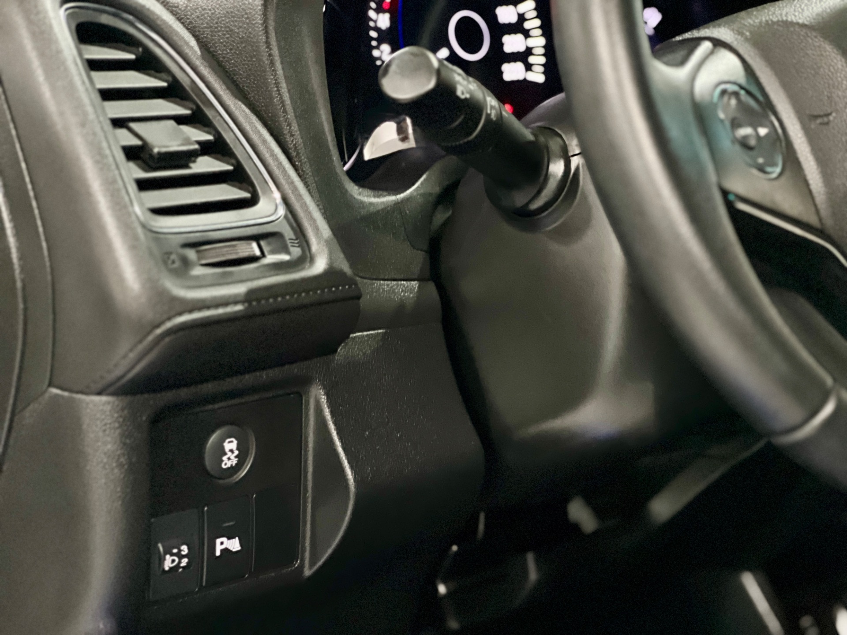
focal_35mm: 77
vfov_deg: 19.1
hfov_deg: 25.3
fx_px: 1884
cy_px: 318
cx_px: 424
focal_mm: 9
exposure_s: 1/15
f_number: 2.8
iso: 2000
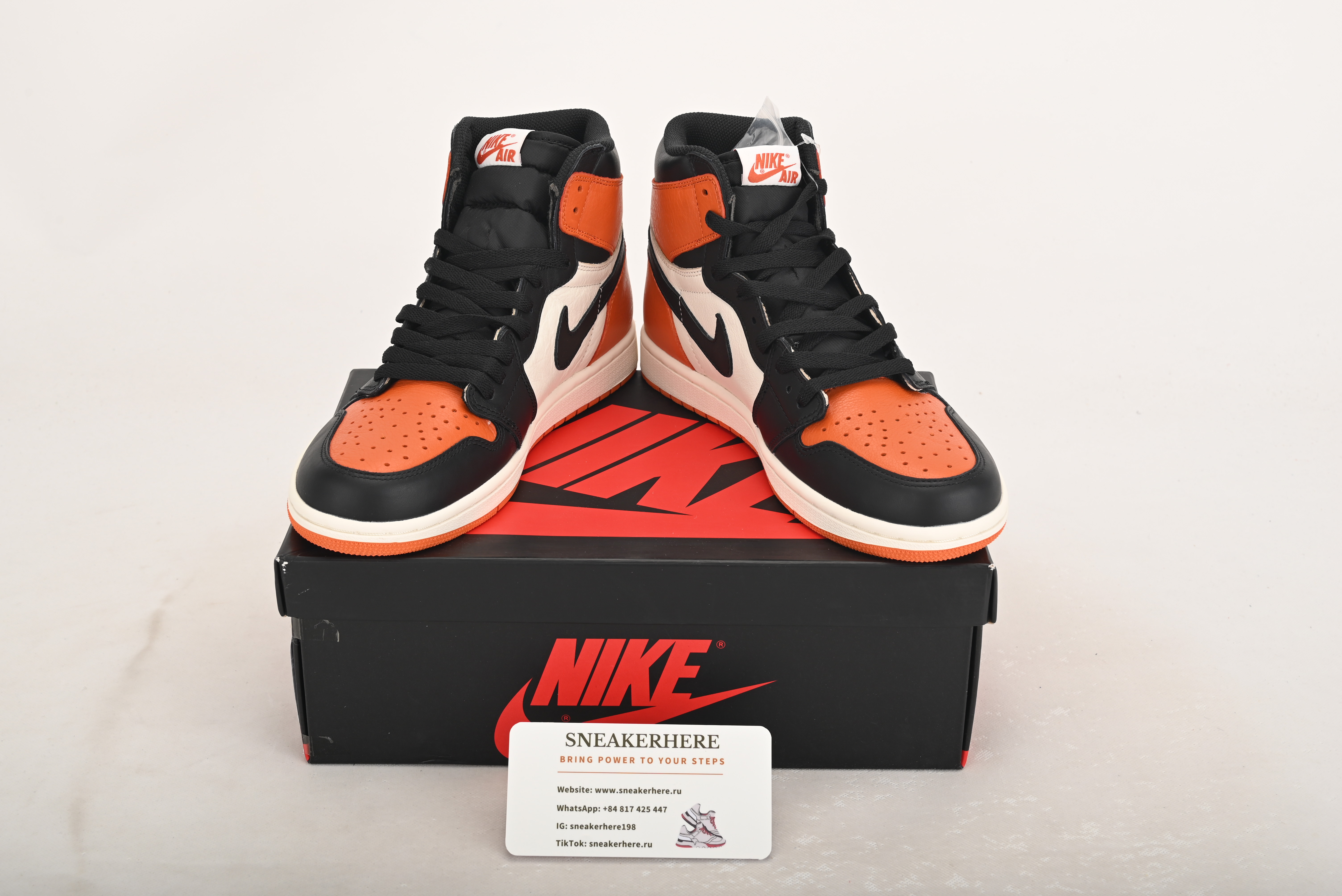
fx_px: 1827
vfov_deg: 27.5
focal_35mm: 49
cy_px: 448
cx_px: 671
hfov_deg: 40.3
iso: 100
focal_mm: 49
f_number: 11
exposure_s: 1/200
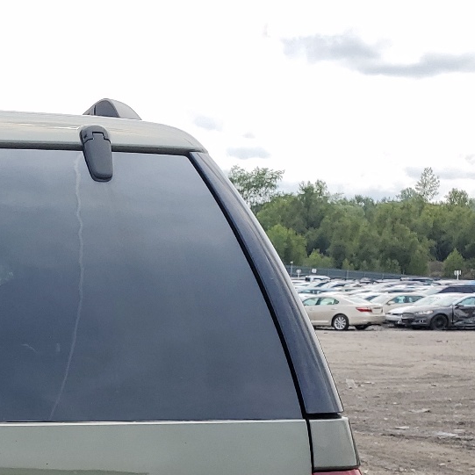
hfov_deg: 23.3
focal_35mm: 68
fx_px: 1056
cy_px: 510
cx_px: -86
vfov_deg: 23.9
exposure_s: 1/2500
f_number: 1.5
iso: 50
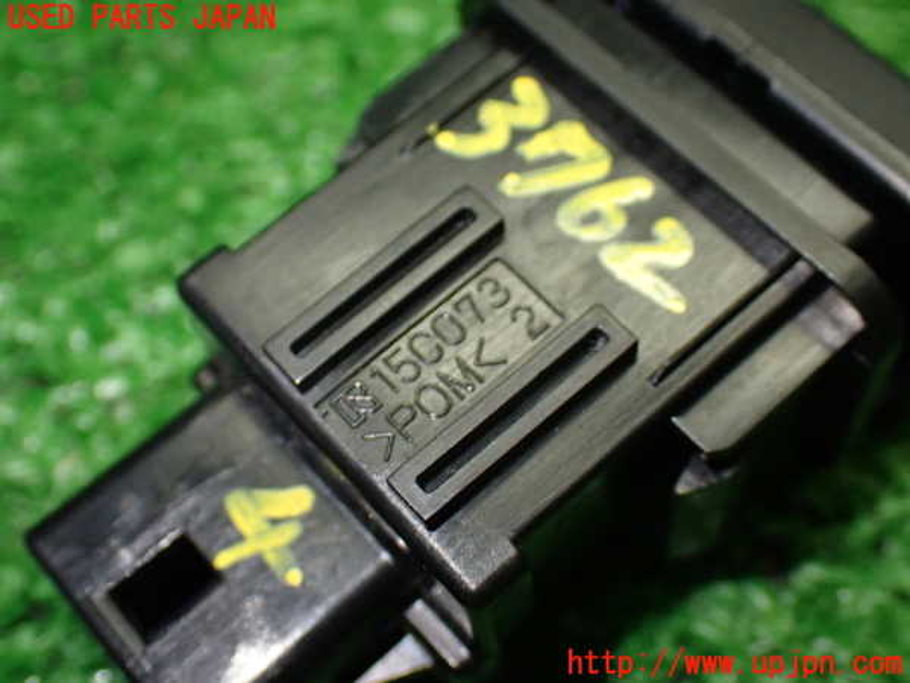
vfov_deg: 29.1
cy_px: 342
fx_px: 1314
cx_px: 455
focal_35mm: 50
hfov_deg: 38.2
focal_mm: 9.01
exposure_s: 1/200
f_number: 3.2
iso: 800
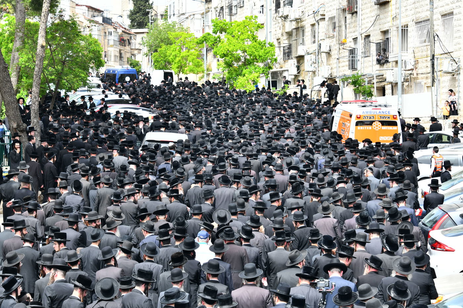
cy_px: 154
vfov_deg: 14.9
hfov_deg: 22.1
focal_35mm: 92
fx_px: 1183
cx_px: 232
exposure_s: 1/400
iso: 500
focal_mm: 92
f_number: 7.1
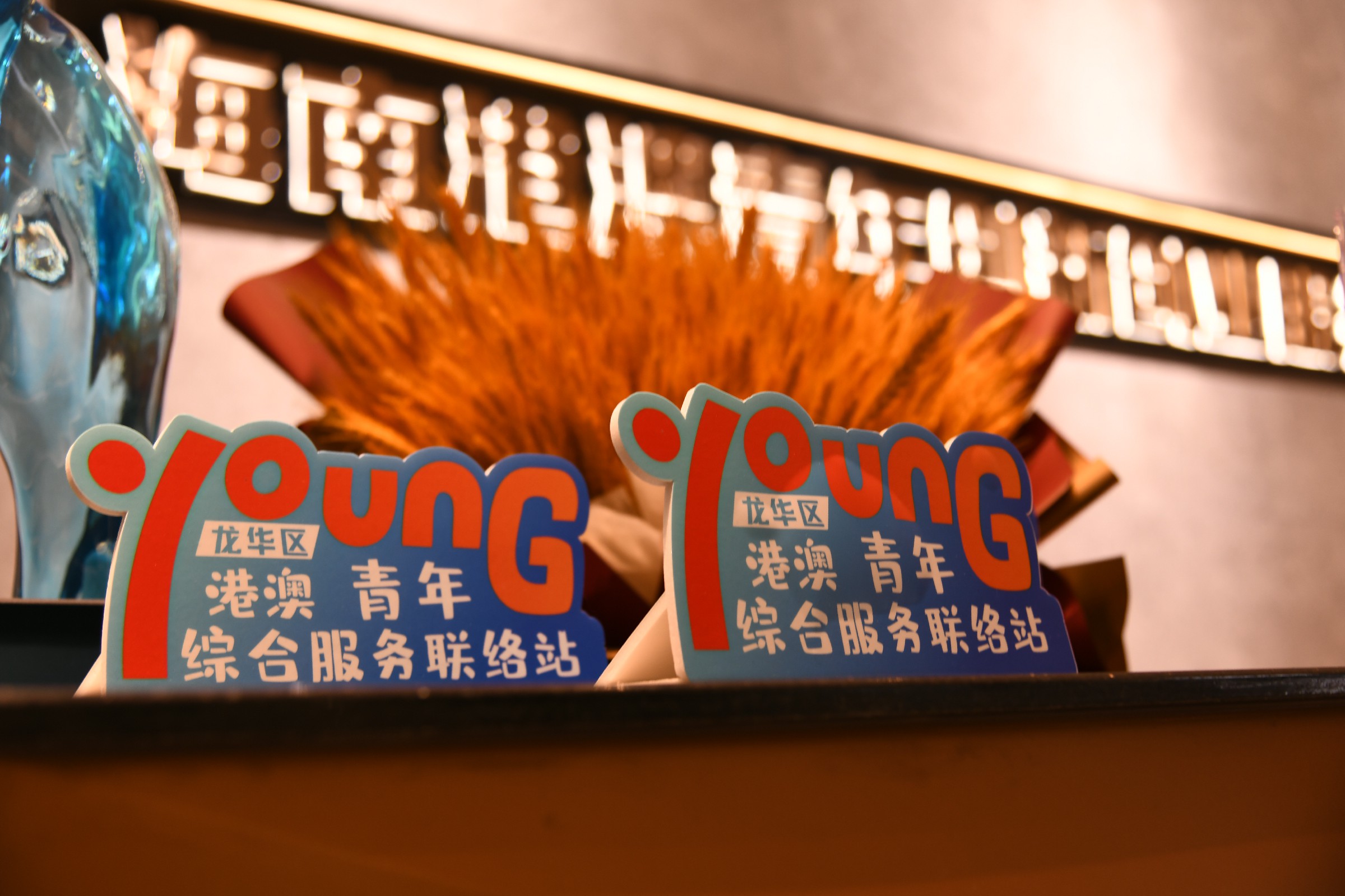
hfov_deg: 39.6
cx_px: 672
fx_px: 1868
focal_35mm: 50
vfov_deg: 27.0
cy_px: 448
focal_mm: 50
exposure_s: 1/40
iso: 400
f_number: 4
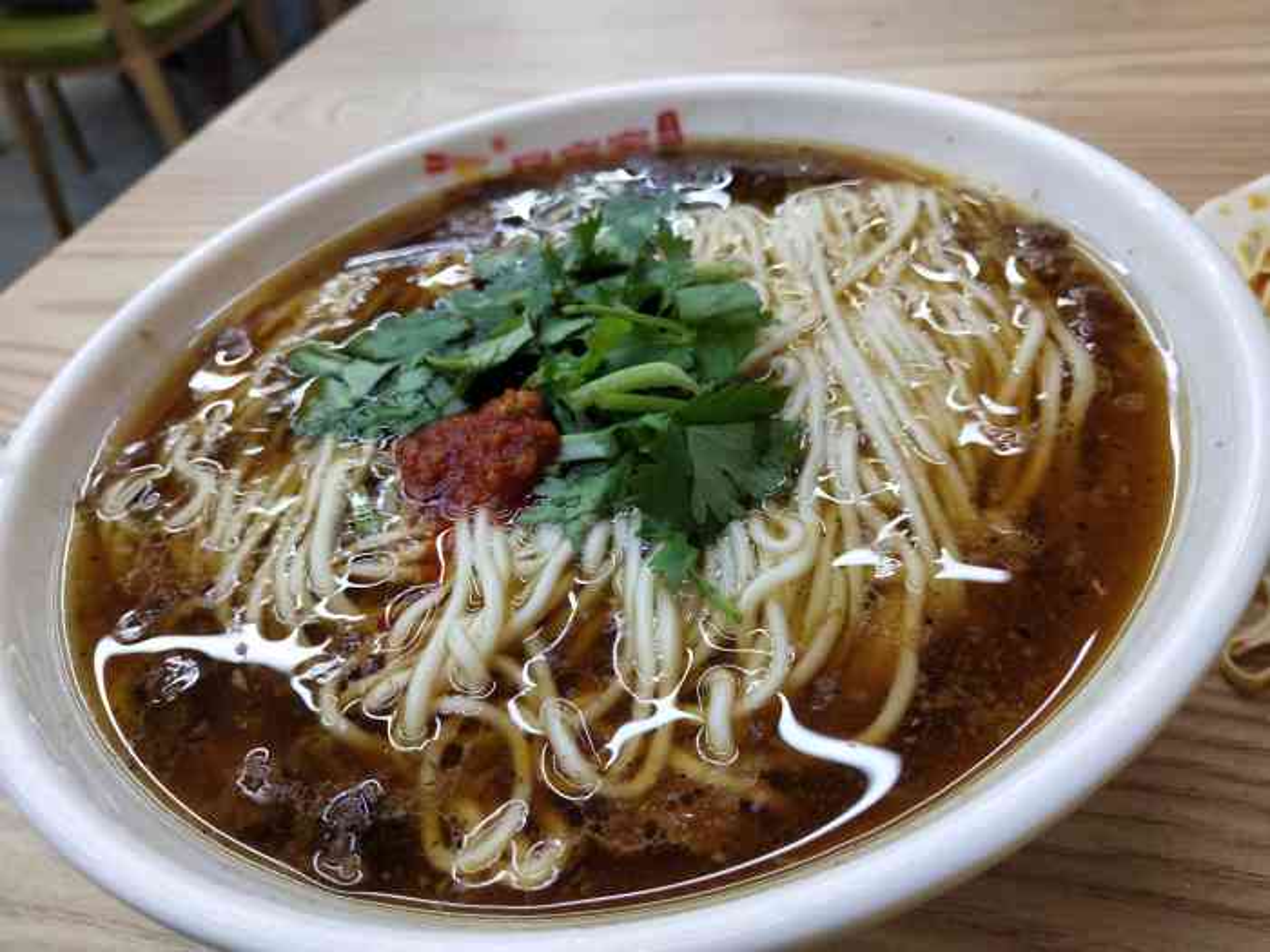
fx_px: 1101
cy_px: 476
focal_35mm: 30
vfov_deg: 46.8
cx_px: 635
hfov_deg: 60.0
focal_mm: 3.95
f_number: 1.8
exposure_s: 1/100
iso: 139
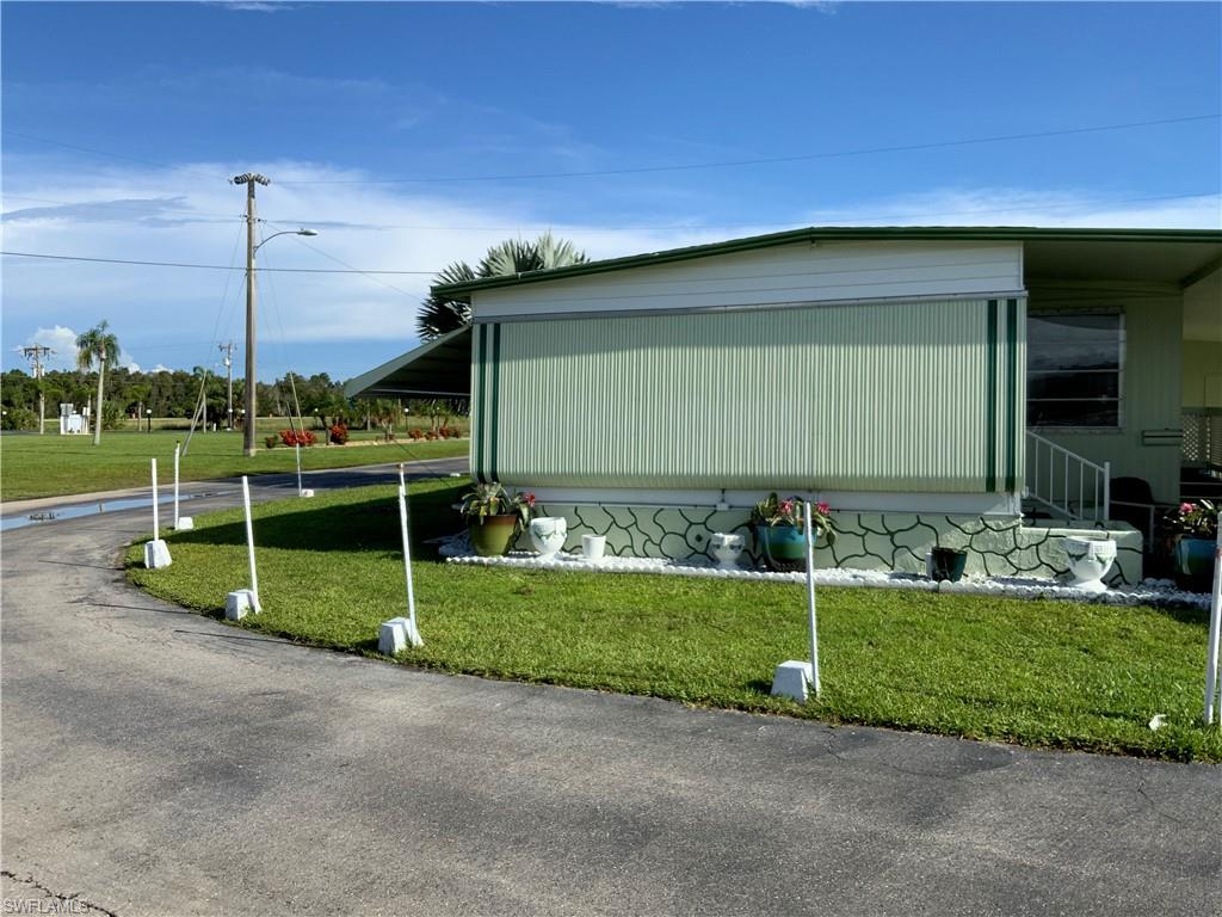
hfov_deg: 61.7
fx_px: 1024
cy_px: 458
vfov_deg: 48.2
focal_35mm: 29
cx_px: 611
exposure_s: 1/1912
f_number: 1.8
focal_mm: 3
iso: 16
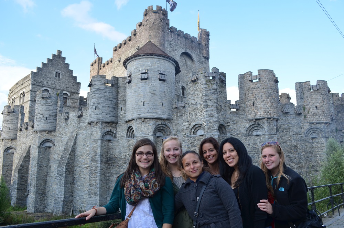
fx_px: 286
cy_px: 114
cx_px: 172
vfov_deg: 43.4
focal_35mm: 30
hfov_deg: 62.0
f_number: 7.1
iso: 200
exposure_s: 1/200
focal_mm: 20
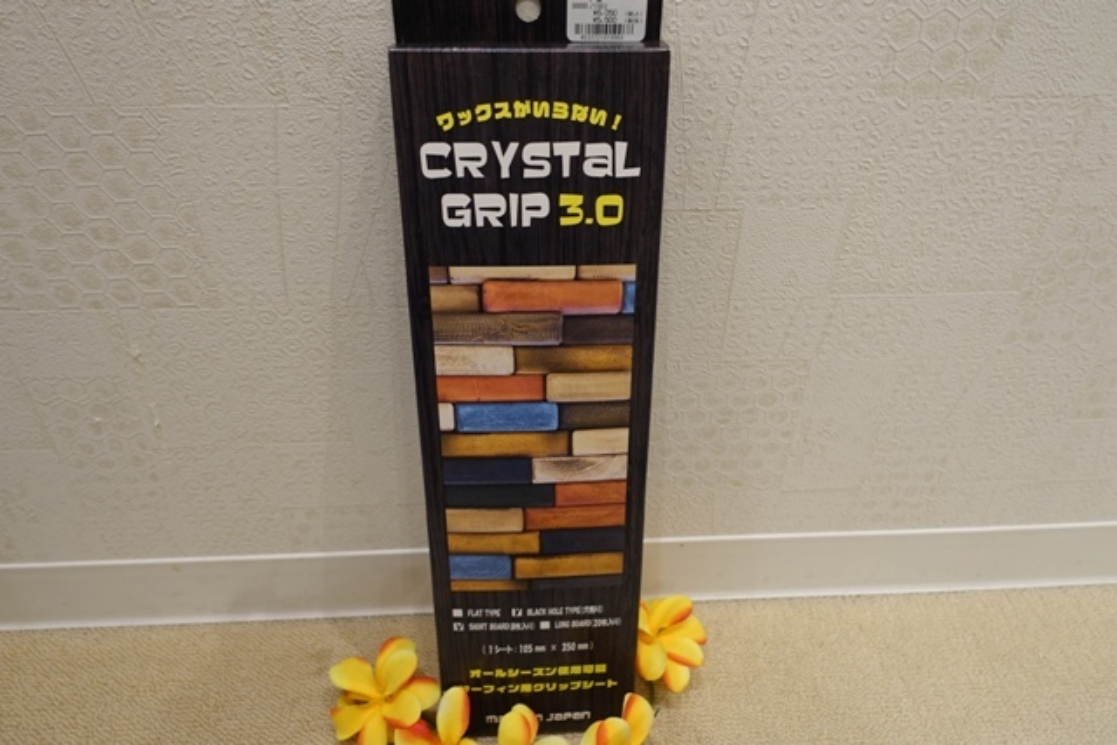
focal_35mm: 24
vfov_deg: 53.2
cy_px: 372
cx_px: 558
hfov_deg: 73.7
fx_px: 745
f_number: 2.2
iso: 125
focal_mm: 8.93
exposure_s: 1/30
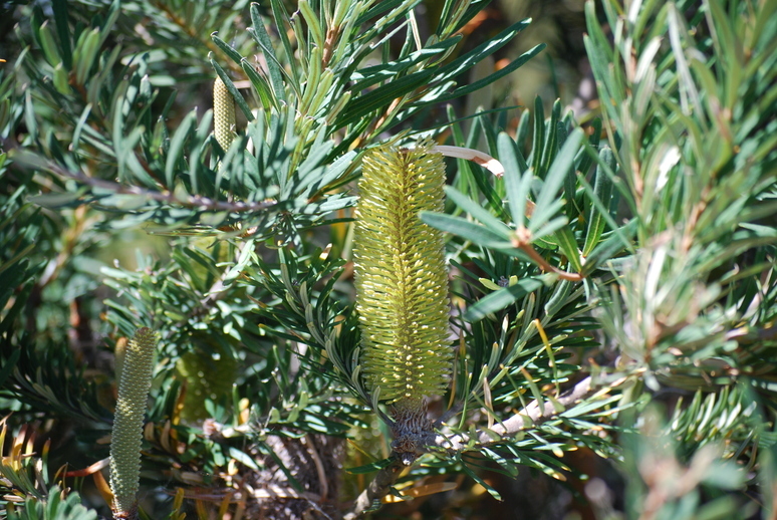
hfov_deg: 18.2
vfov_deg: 12.2
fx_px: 2431
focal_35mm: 112
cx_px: 388
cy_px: 260
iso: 200
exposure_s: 1/320
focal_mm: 75
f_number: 4.5
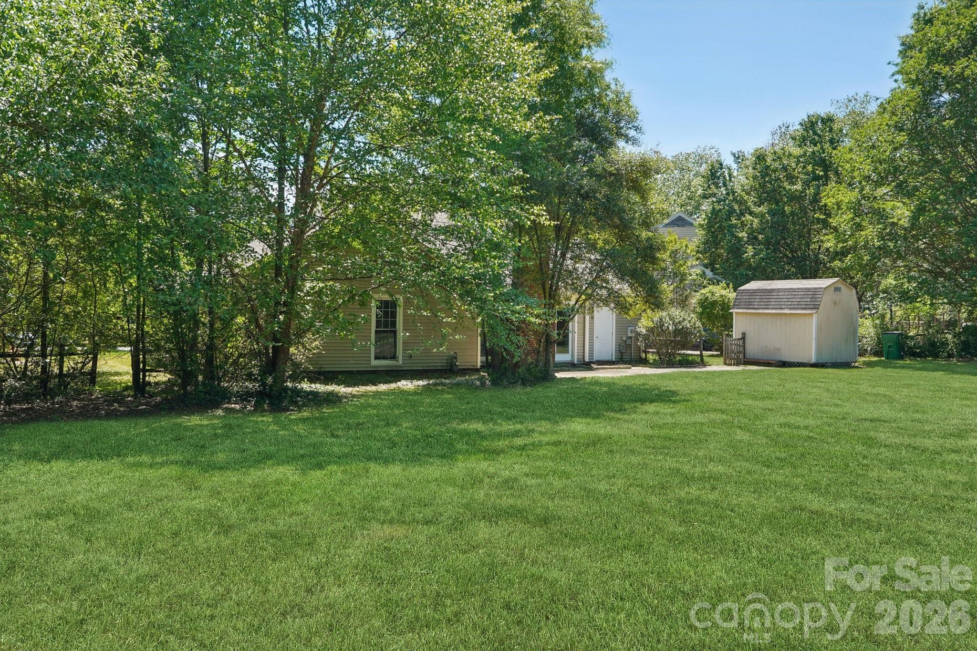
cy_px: 326
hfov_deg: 61.9
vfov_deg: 43.6
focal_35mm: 30
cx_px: 488
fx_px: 814
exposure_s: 1/45
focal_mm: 20
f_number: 8
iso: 100
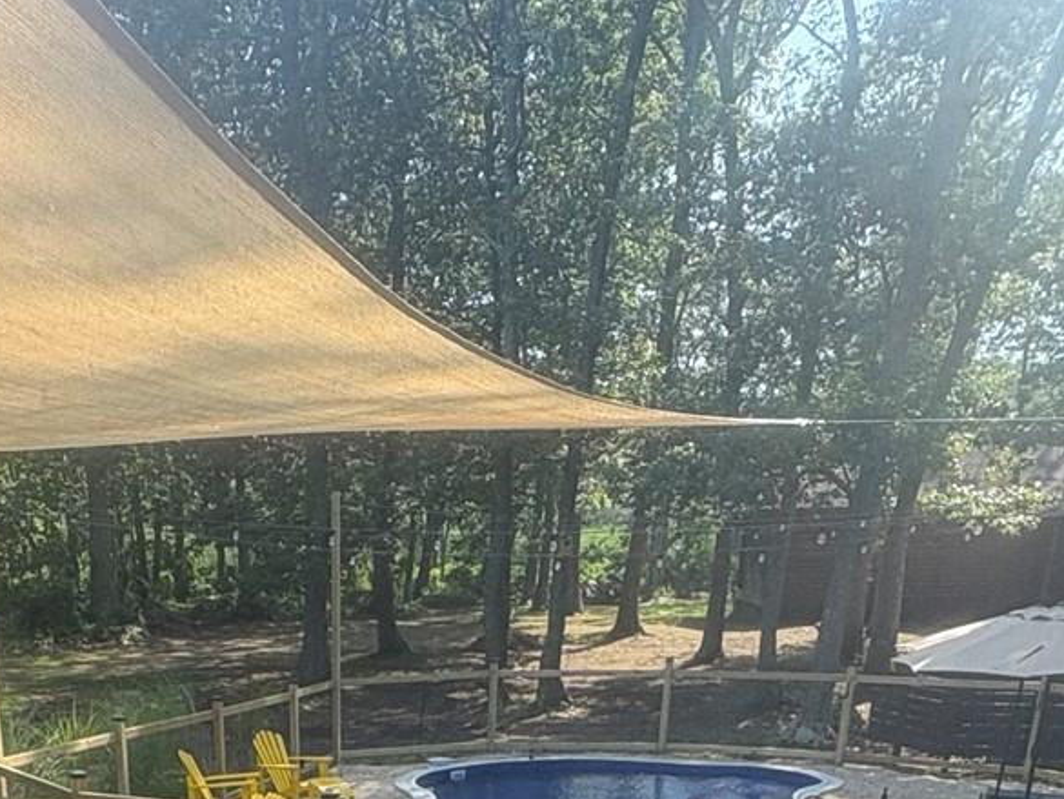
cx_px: 296
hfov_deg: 38.1
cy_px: 1281
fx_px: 1506
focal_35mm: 49
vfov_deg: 22.6
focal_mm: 2.22
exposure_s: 1/582
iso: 40
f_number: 2.2
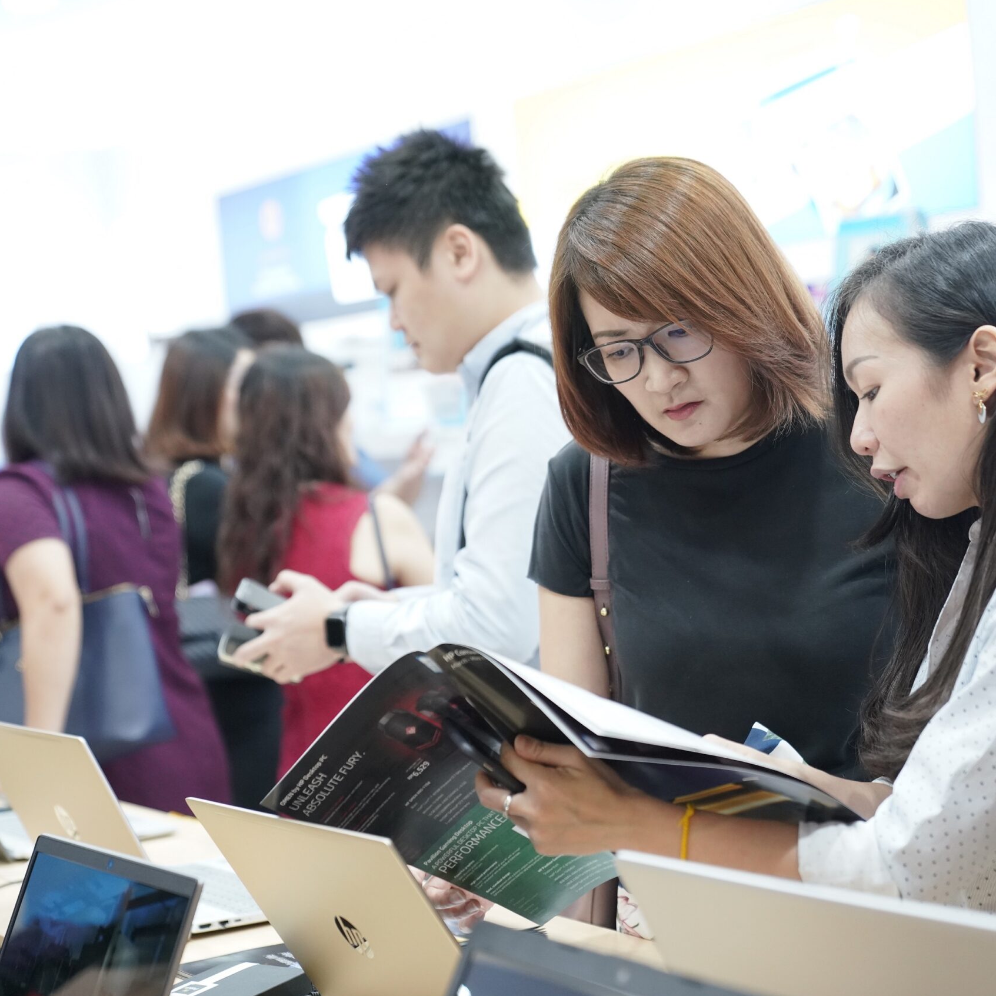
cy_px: 498
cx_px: 601
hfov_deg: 23.9
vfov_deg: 24.0
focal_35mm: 72
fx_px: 2344
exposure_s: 1/320
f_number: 2.8
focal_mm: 56
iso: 2500
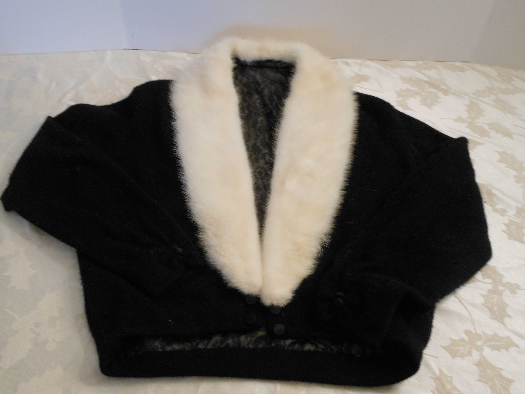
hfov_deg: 54.0
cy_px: 199
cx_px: 256
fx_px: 516
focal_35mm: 34
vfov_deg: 41.8
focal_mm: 5.9
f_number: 4
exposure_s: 1/25
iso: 400
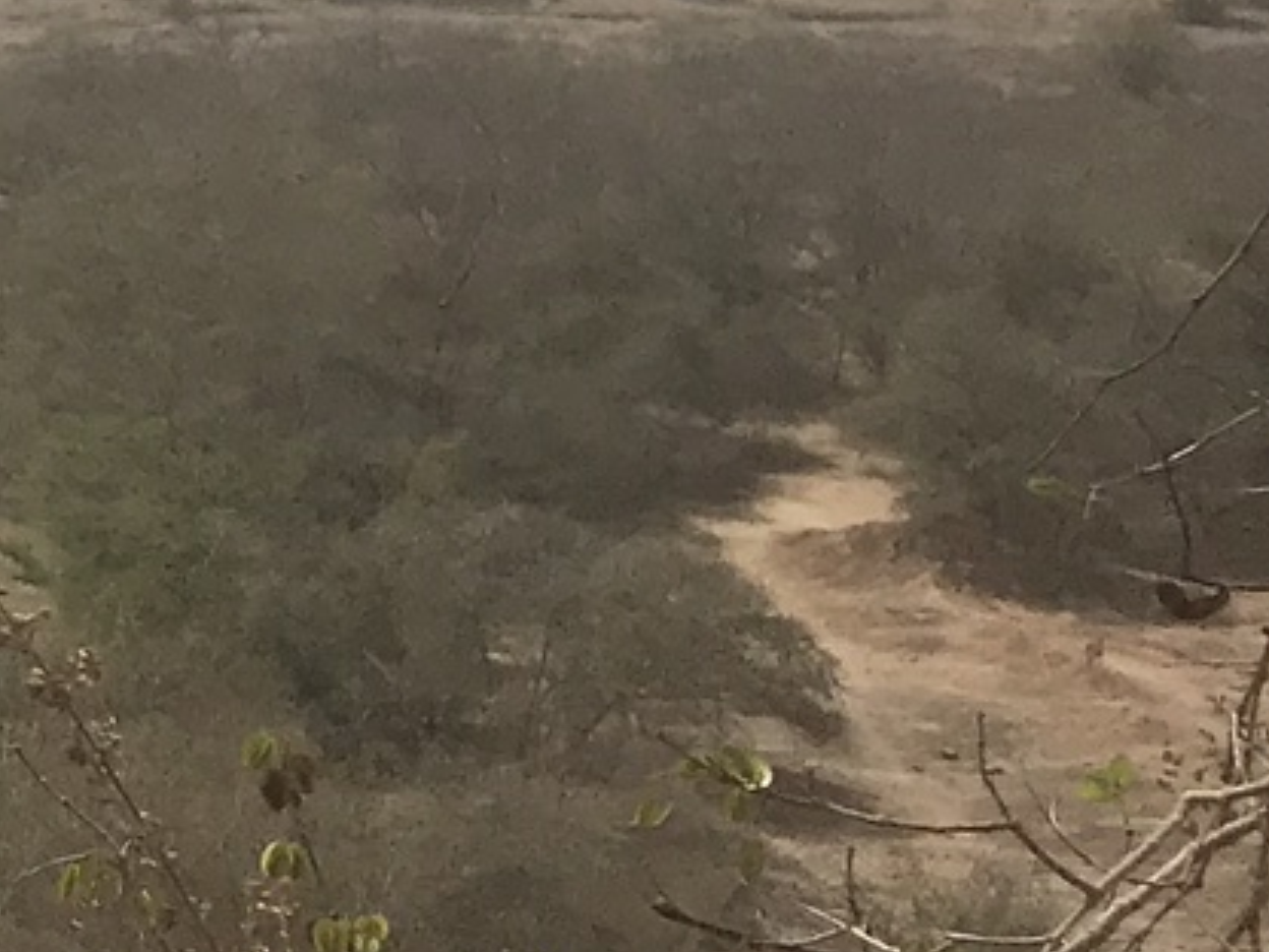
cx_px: -1663
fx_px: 5059
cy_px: -473
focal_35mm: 138
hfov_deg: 11.9
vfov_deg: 10.4
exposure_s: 1/5319
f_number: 1.8
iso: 20
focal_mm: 3.99
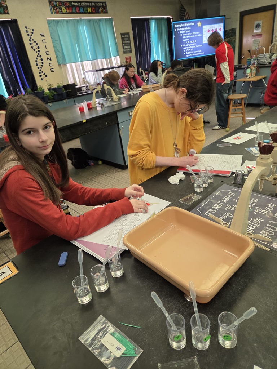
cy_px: 184
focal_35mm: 23
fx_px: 245
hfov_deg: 58.9
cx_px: 138
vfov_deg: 73.9
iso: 400
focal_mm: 5.4
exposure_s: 1/120
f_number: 1.8
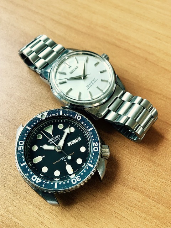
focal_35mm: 28
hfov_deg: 49.7
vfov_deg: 63.4
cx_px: 86
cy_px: 114
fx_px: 184
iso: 32
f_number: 1.8
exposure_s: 1/33
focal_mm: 3.99
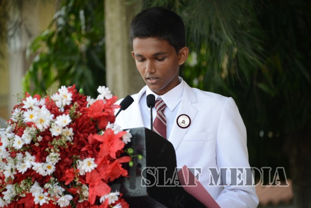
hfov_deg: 6.9
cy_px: 104
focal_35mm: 300
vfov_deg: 4.6
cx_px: 156
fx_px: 2593
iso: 400
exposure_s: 1/125
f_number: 5.6
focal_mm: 300
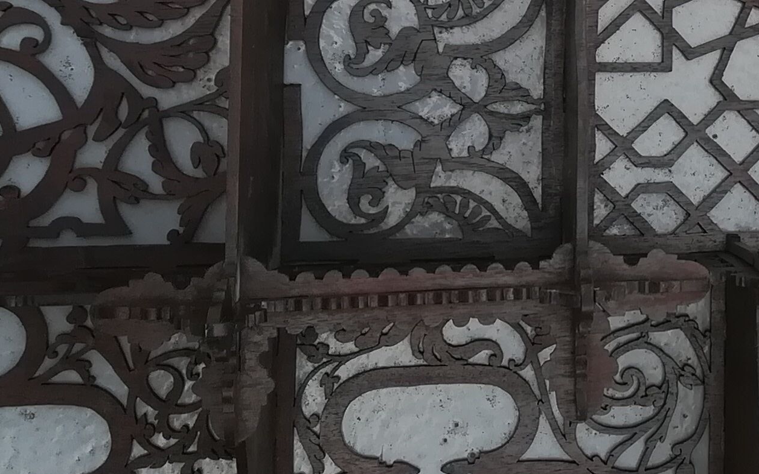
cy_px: -19
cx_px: 955
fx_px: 1800
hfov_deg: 21.7
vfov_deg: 14.7
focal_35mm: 87
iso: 50
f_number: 2.2
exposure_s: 1/500
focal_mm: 3.83
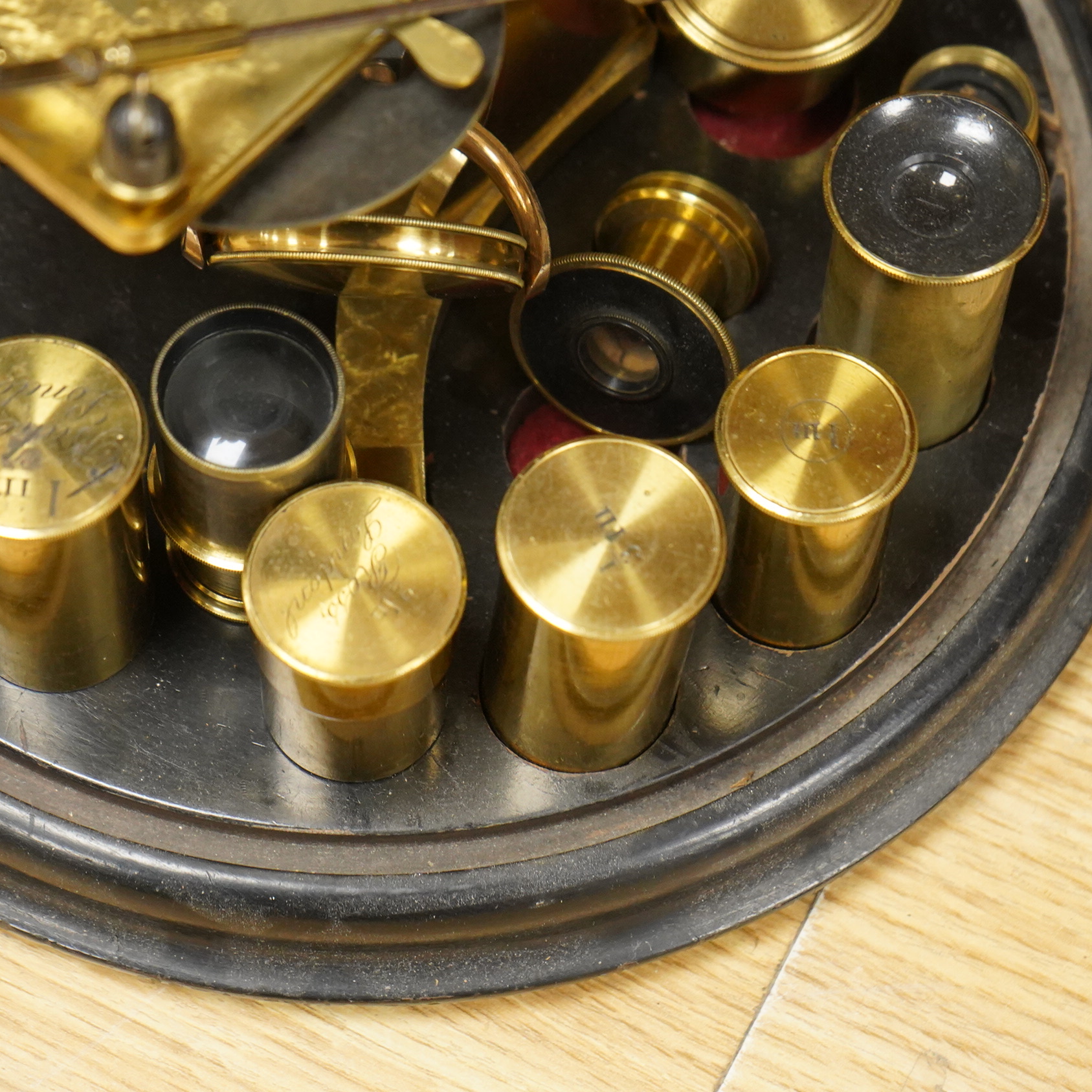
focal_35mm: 106
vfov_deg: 16.4
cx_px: 554
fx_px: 3783
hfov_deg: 16.4
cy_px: 487
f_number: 5.6
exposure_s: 1/125
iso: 4000
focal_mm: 70
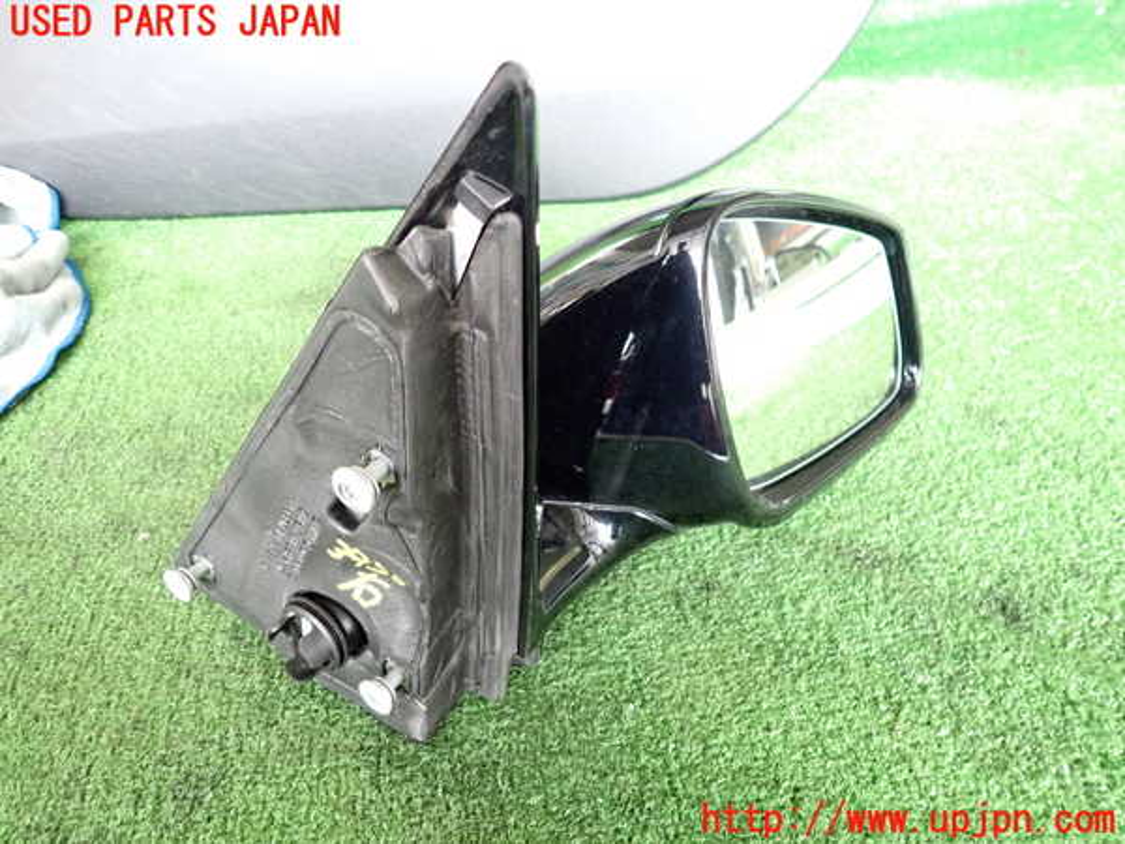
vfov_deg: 54.9
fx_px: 812
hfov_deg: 69.4
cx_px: 562
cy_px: 422
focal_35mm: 25
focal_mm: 4.5
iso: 640
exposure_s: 1/30
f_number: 2
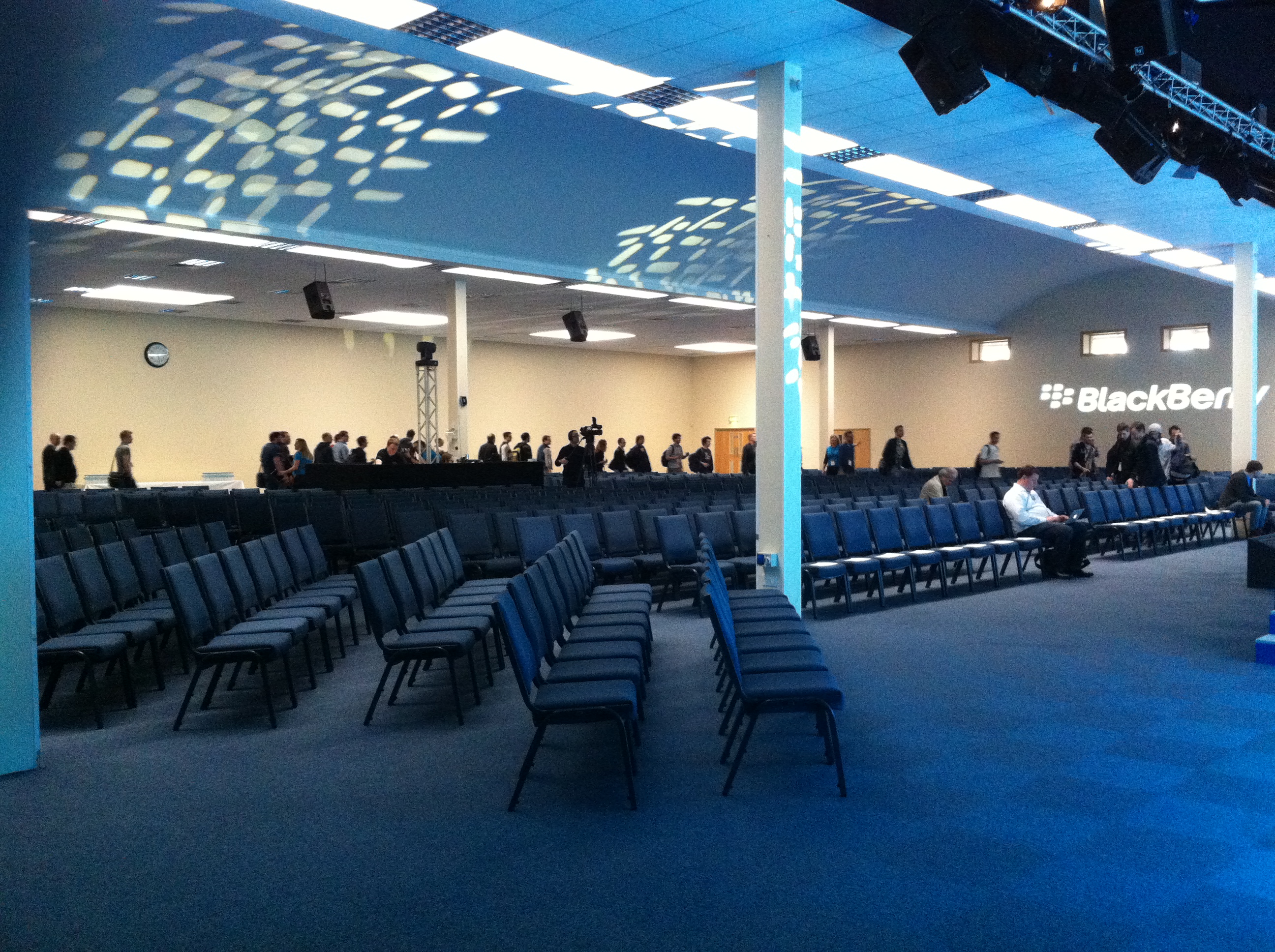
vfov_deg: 40.6
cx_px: 638
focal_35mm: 35
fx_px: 1287
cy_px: 476
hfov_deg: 52.7
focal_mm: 3.85
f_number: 2.8
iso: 500
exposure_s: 1/17
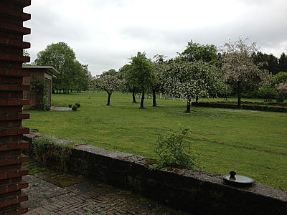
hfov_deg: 52.6
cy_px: 108
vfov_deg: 40.7
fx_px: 290
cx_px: 144
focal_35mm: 35
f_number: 2.4
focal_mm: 4.28
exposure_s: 1/400
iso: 50
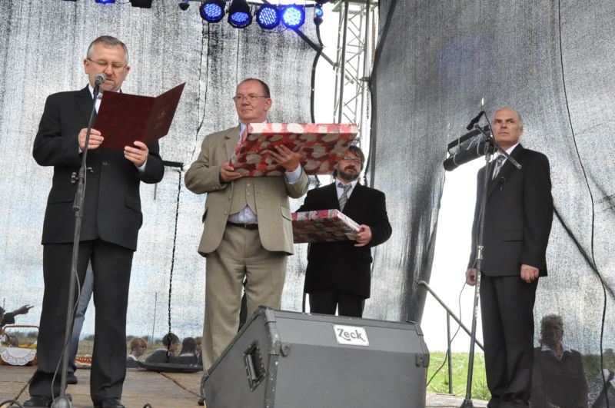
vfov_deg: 23.7
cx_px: 308
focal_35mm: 57
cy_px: 204
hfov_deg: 35.1
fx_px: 972
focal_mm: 38
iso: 3200
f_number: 9
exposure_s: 1/640
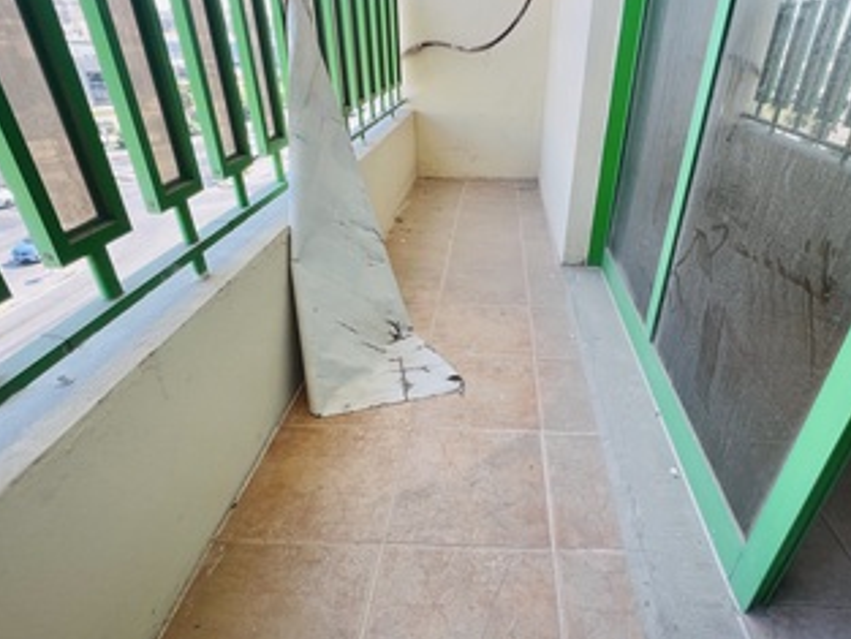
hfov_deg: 84.0
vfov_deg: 68.7
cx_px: 491
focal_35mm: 19
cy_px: 322
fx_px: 467
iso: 32
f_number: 1.8
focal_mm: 1.57
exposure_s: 1/165
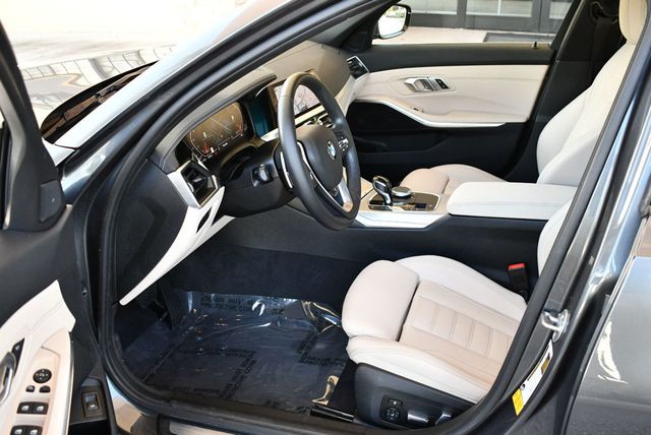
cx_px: 326
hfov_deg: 53.1
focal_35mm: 36
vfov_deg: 36.9
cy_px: 218
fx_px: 652
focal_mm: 18
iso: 800
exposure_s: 1/250
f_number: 3.5
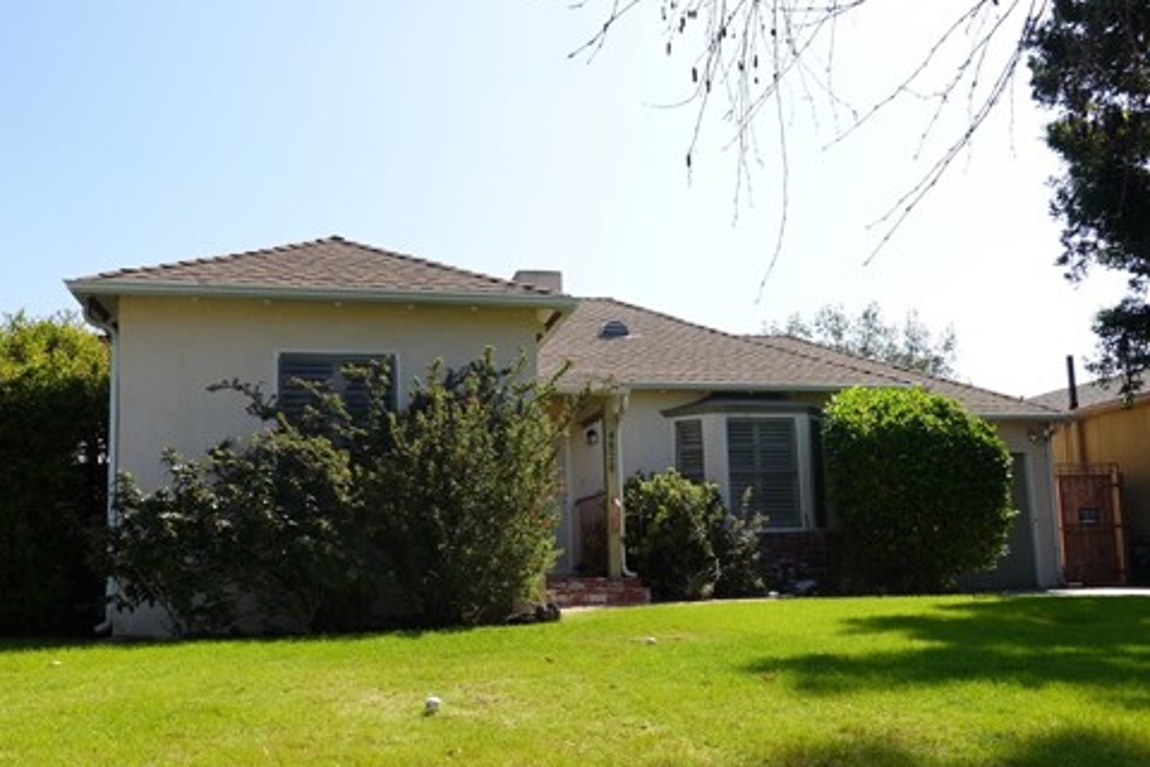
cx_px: 597
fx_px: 1022
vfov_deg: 40.9
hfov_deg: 58.7
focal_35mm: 32
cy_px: 464
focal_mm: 9
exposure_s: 1/320
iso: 100
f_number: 5.6
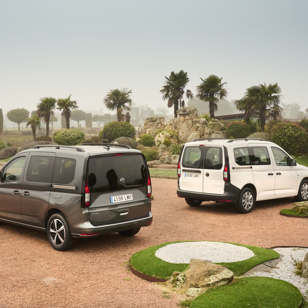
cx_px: 117
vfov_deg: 34.7
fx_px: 493
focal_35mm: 49
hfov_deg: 34.5
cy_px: 152
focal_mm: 38
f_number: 11
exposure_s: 1/30
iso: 160
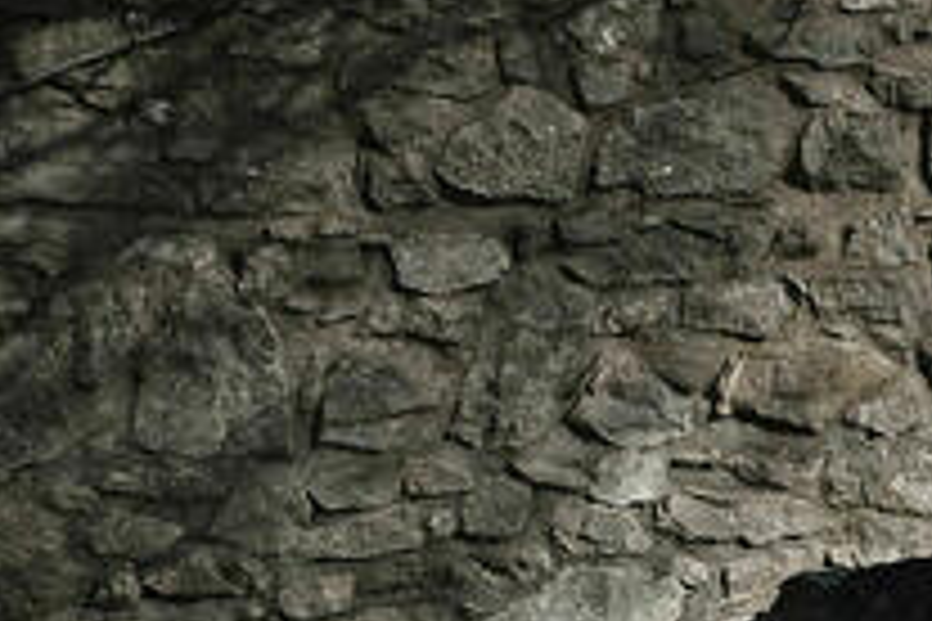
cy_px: 162
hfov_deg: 17.5
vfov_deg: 11.8
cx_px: 698
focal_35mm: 116
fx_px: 3003
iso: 100
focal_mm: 26.5
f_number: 6.4
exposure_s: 1/400
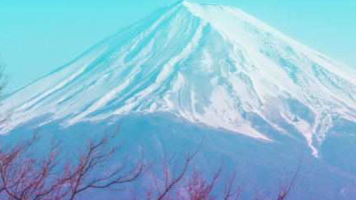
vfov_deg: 5.9
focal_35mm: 204
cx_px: 212
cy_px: 95
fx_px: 1925
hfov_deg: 10.6
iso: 500
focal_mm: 136
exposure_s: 1/800
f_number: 14
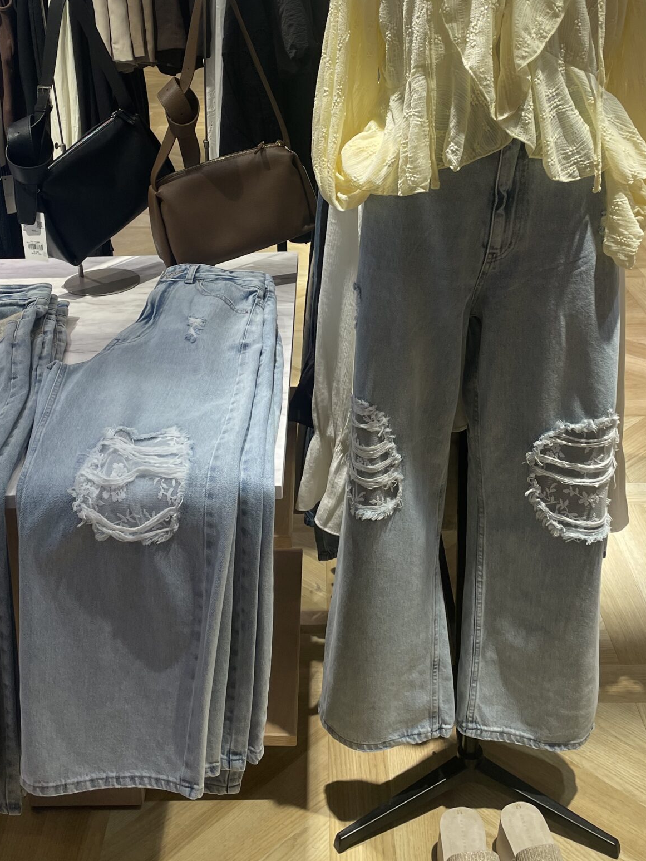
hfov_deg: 33.6
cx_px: 313
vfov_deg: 43.3
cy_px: 291
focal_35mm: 43
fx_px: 1070
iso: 64
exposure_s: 1/120
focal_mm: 4.2
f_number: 1.6
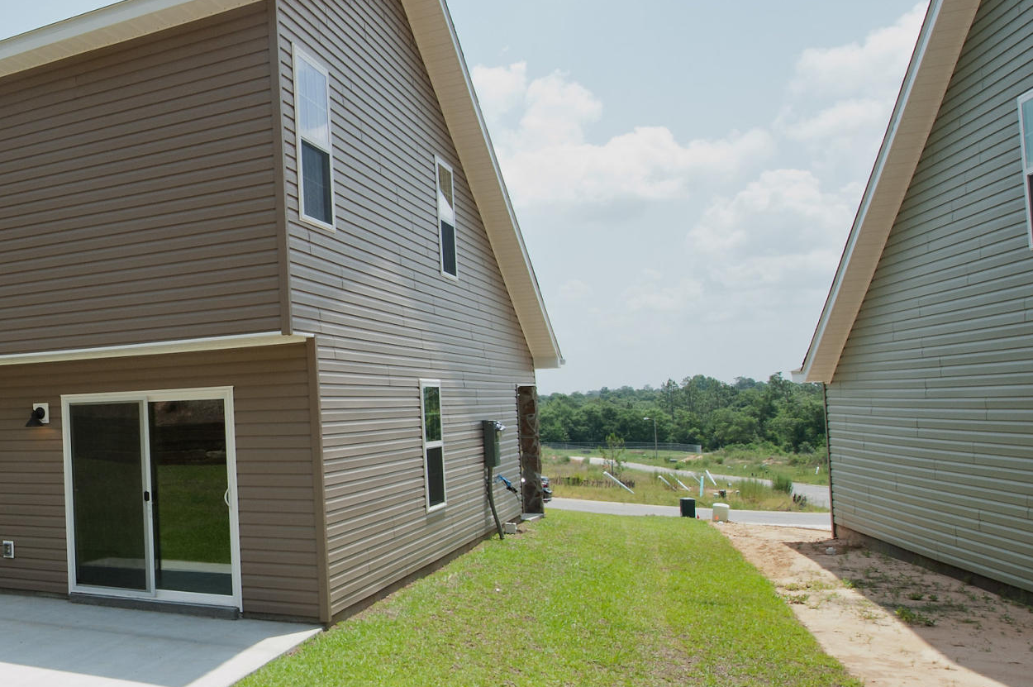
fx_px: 1032
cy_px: 365
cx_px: -57
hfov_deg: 43.4
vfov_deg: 36.8
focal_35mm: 36
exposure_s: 1/400
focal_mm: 15
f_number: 10
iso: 500
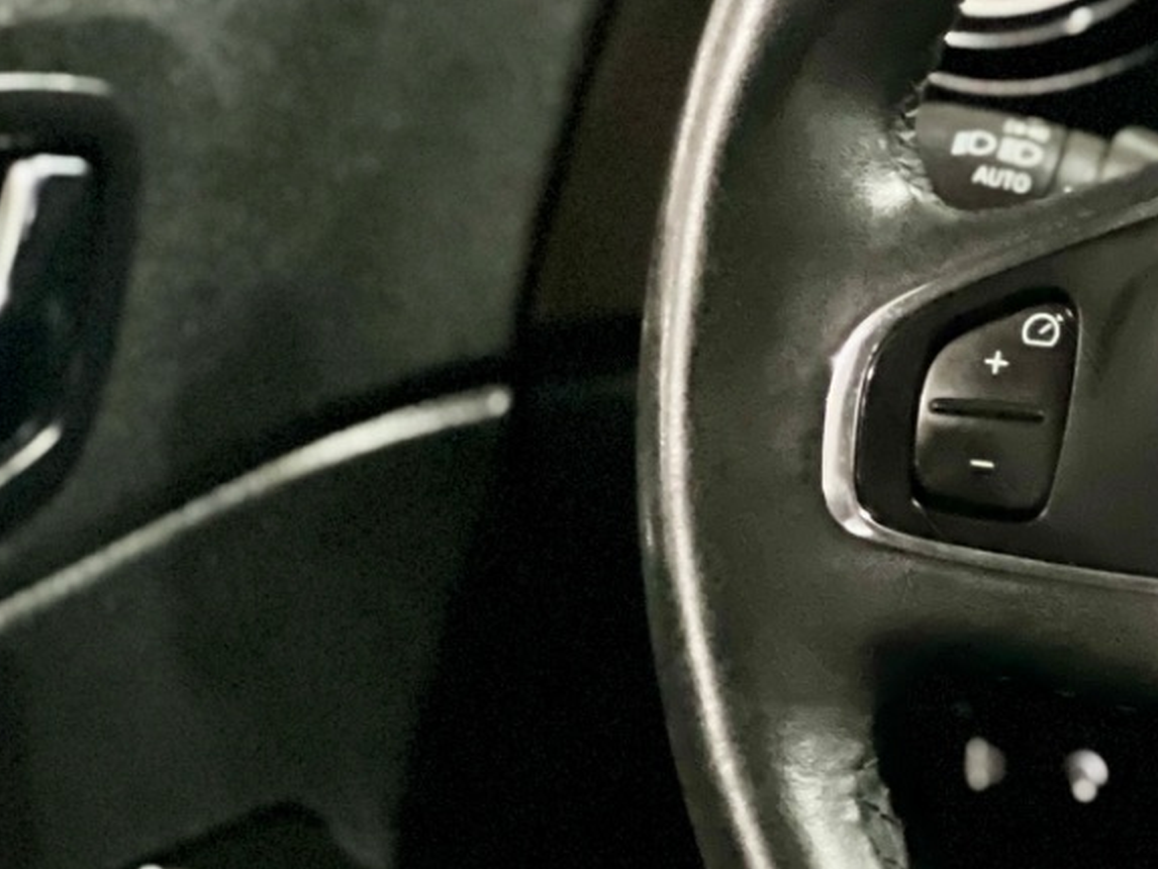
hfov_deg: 7.5
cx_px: 1714
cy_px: 319
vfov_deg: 5.8
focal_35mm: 258
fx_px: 8633
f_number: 2.8
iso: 1250
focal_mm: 9
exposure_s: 1/15
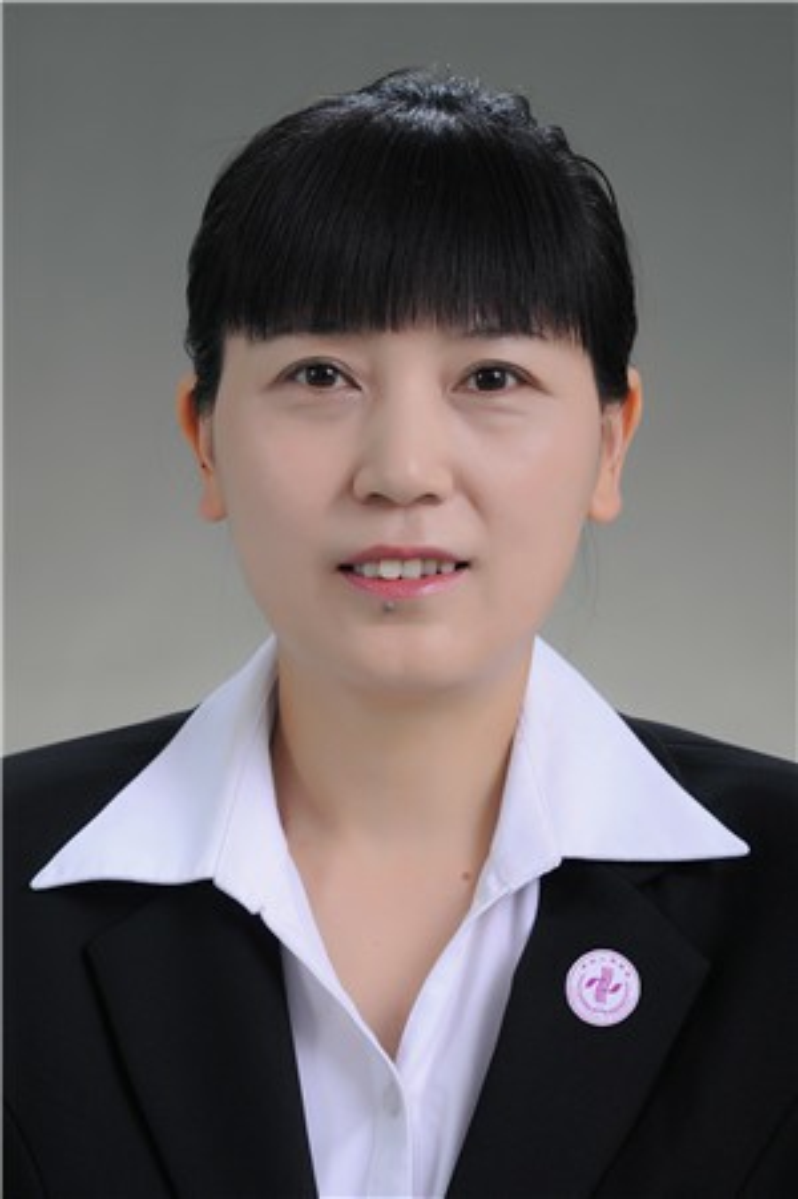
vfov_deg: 16.1
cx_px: 399
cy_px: 600
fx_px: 4246
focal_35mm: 128
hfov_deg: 10.7
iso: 160
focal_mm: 85
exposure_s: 1/125
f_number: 5.6
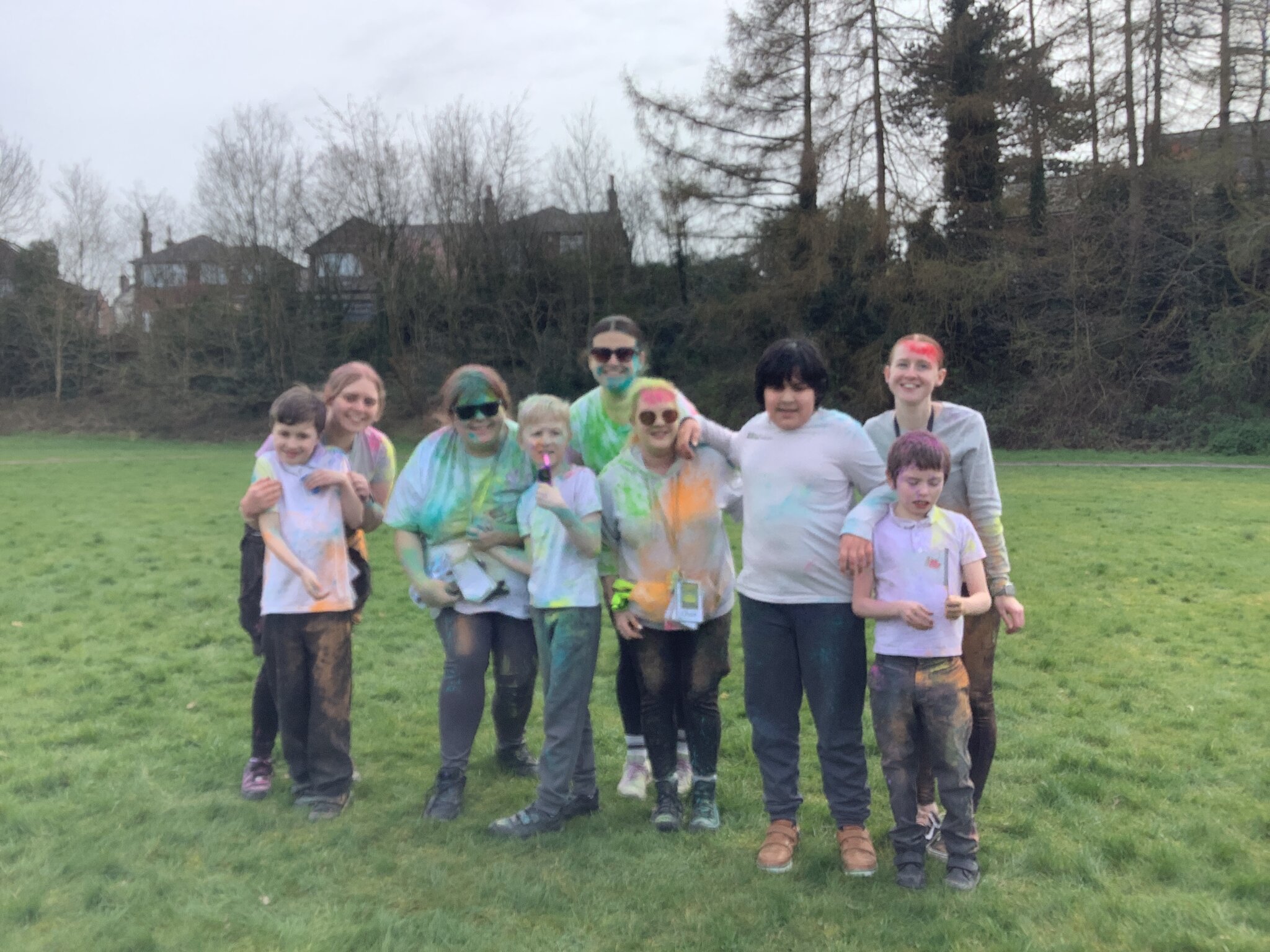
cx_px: 635
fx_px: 1137
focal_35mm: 31
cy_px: 476
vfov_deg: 45.4
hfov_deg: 58.4
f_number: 2.4
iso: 25
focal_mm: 3.3
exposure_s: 1/488
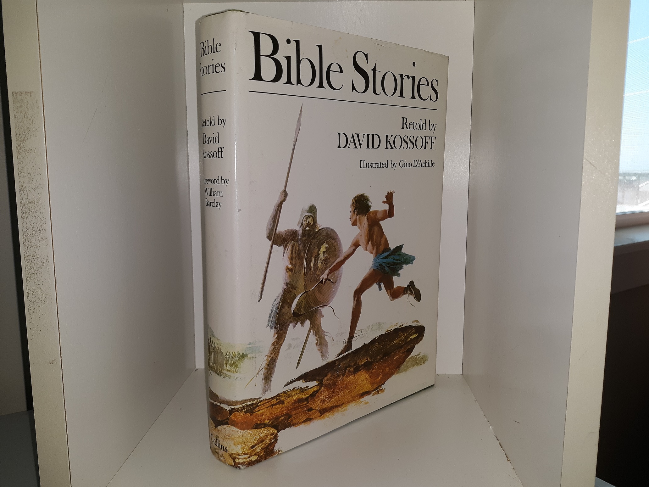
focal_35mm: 28
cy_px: 244
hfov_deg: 63.4
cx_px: 324
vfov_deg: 49.7
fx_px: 525
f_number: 1.7
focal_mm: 3.7
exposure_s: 1/178
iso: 40
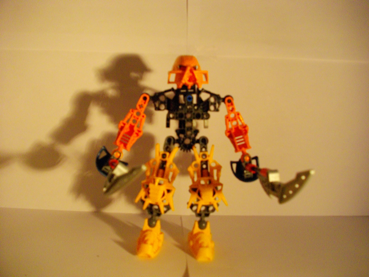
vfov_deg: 44.2
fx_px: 341
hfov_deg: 56.8
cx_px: 184
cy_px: 138
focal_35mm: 32
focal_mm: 5.7
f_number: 2.9
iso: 370
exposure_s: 1/50
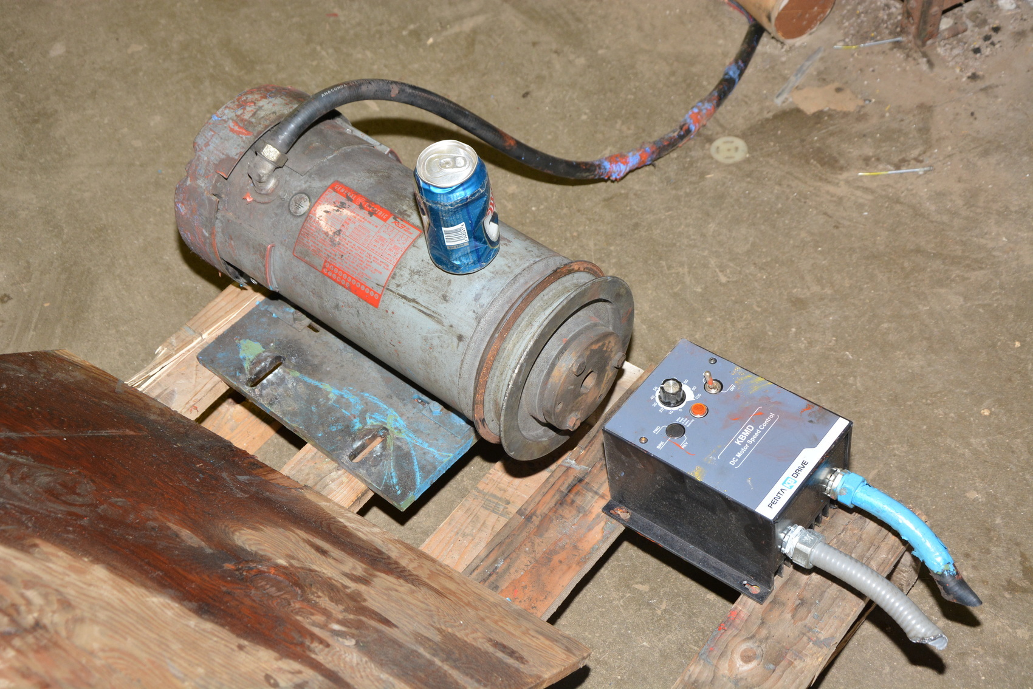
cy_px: 344
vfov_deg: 25.8
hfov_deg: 37.8
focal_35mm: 52
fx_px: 1507
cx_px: 516
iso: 800
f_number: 7.1
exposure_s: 1/60
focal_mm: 35
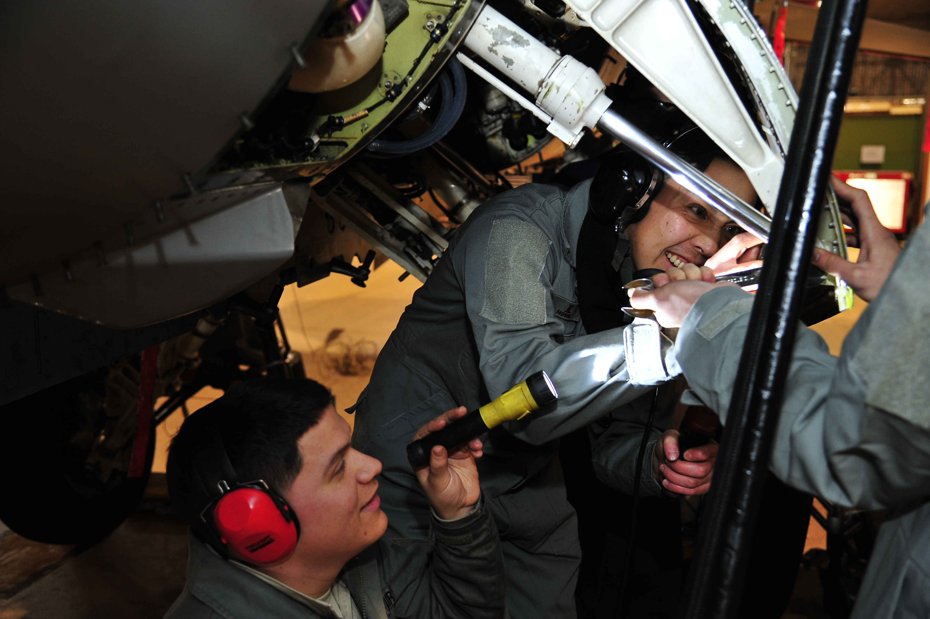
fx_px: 1033
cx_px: 465
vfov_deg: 33.4
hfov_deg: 48.5
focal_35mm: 40
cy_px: 310
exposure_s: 1/60
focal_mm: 40
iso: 1000
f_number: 4
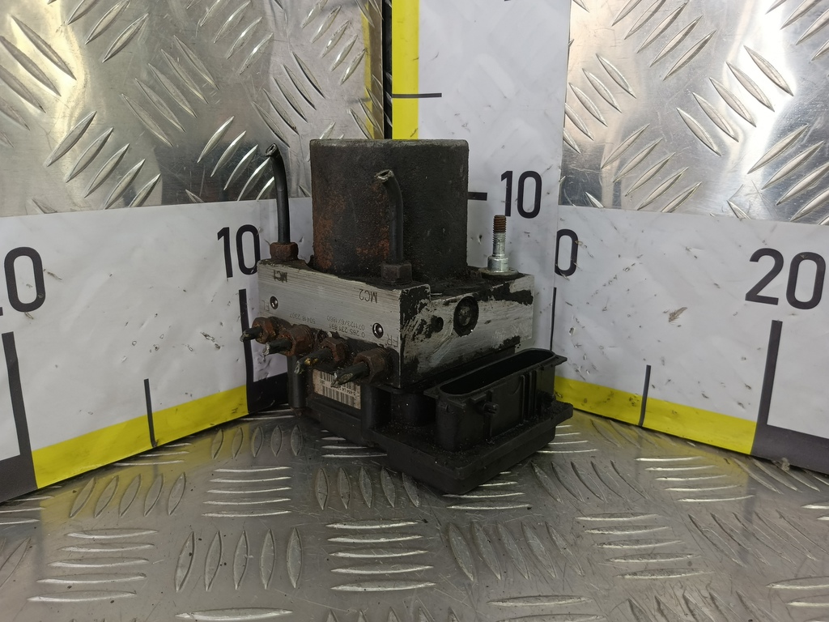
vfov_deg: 51.4
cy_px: 311
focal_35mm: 27
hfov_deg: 65.3
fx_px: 647
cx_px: 414
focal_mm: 4.11
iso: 102
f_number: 1.6
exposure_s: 1/50
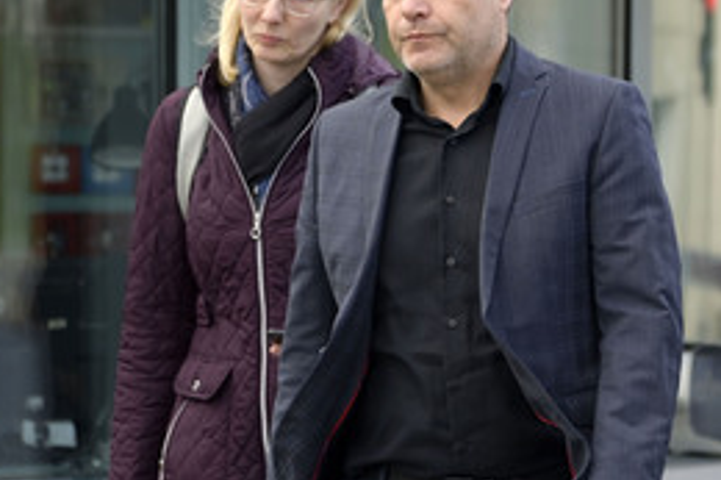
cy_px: 258
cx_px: 428
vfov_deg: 5.3
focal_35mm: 260
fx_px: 5204
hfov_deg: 7.9
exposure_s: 1/500
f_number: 5.6
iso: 800
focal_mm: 150
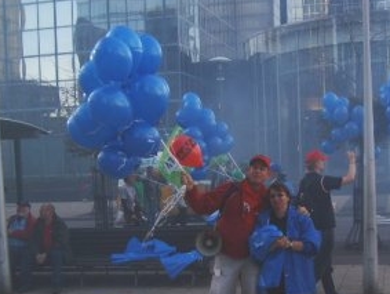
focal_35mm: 56
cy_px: 199
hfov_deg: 34.0
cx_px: 257
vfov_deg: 26.0
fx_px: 632
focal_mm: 6.2
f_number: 6
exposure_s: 1/90
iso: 50
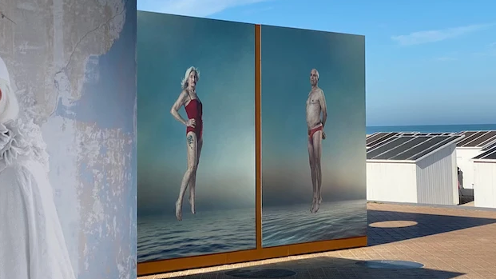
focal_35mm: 73
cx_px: 231
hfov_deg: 29.0
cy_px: 109
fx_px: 960
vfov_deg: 16.5
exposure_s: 1/1776
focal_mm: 6
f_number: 2
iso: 20
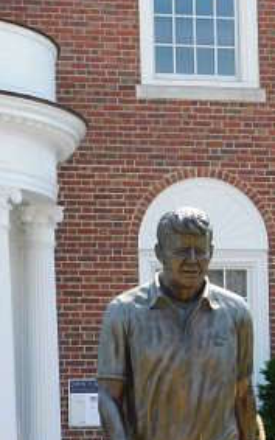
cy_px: 365
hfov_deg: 10.6
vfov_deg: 16.7
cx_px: 81
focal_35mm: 124
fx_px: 1486
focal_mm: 9
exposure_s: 1/400
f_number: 3.8
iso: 125
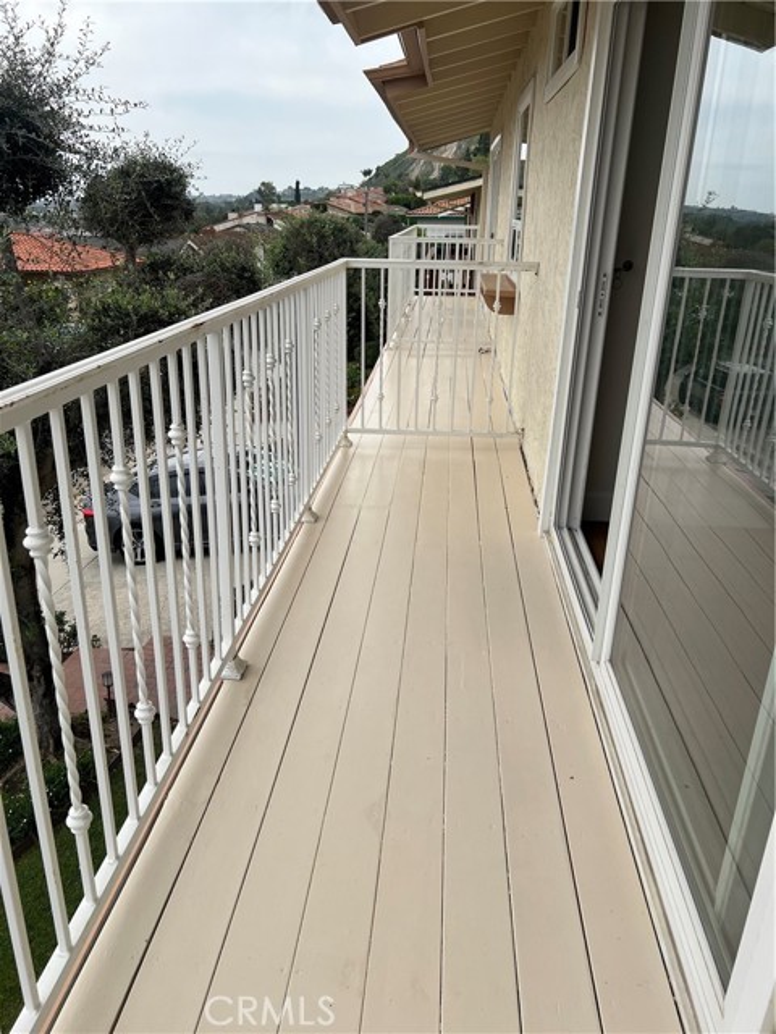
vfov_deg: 67.3
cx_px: 388
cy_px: 517
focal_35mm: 26
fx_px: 777
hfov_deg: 53.1
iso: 50
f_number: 1.5
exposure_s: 1/1934
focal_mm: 5.7
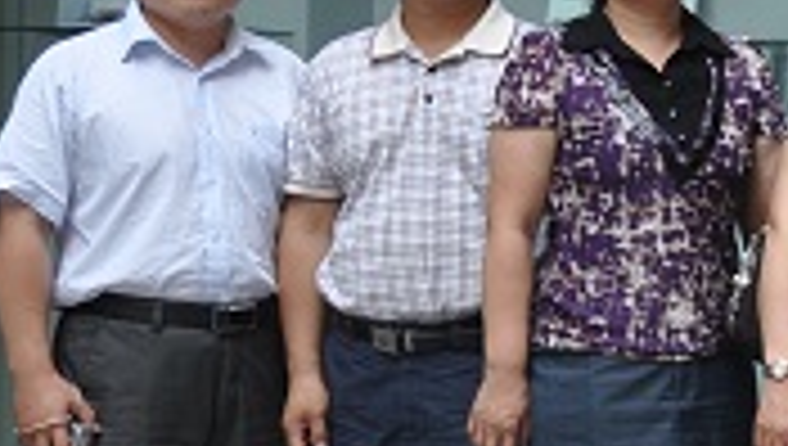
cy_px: 176
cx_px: 1517
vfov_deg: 7.2
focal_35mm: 169
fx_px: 3536
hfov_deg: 11.6
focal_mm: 22
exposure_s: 1/25
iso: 400
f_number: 5
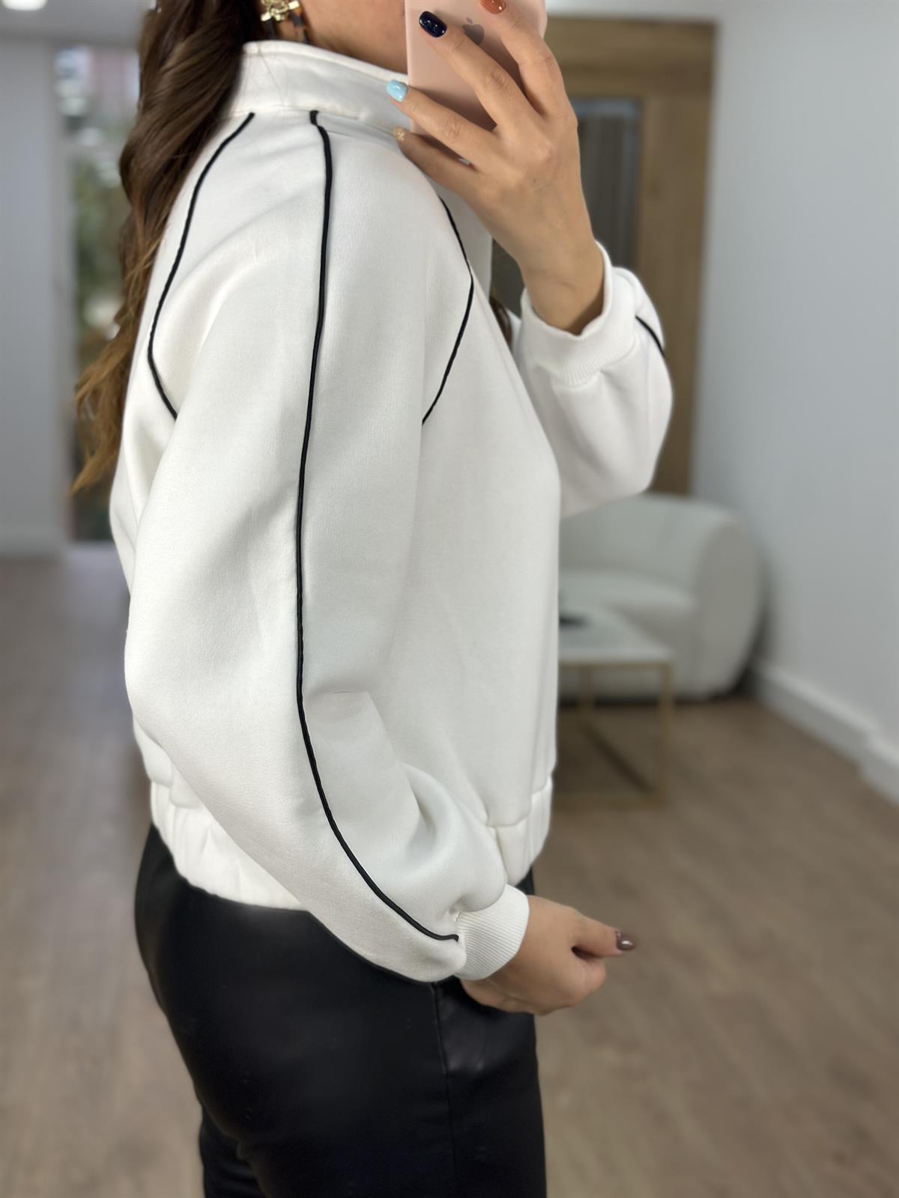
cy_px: 599
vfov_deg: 39.7
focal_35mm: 48
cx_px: 450
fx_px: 1662
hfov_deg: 30.3
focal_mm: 6.86
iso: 80
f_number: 1.78
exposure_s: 1/229
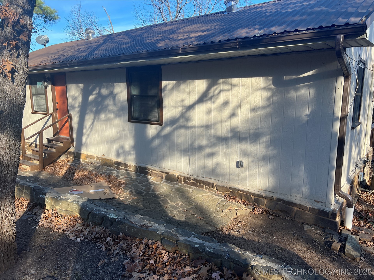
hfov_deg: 67.3
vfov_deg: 53.1
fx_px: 281
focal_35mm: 26
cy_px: 140
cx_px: 187
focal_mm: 5.7
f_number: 1.5
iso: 50
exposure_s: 1/1019
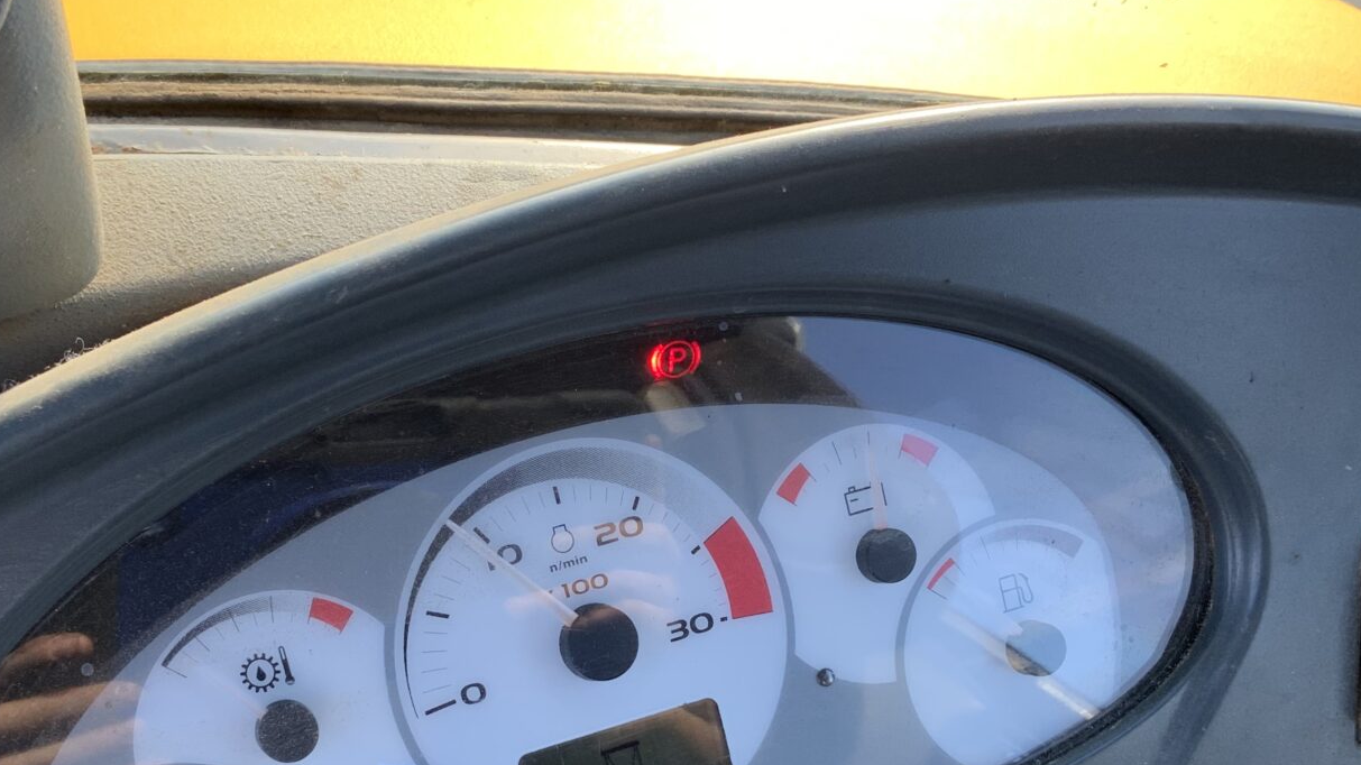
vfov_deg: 23.7
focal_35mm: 50
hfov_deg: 41.2
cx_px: 582
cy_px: 578
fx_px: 1804
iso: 32
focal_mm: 3
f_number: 1.8
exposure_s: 1/122
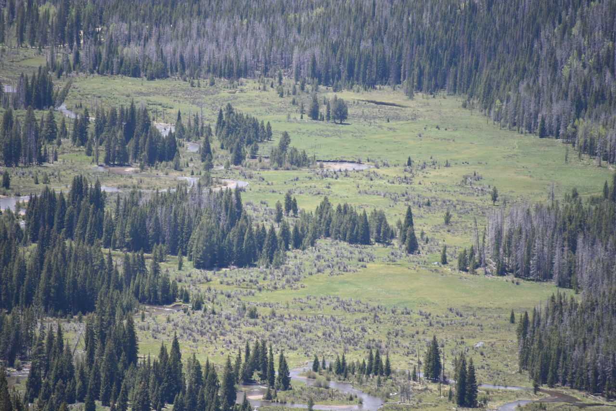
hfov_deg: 6.9
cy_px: 206
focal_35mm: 300
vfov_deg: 4.6
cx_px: 308
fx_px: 5134
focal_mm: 300
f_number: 5.6
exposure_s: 1/640
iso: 320
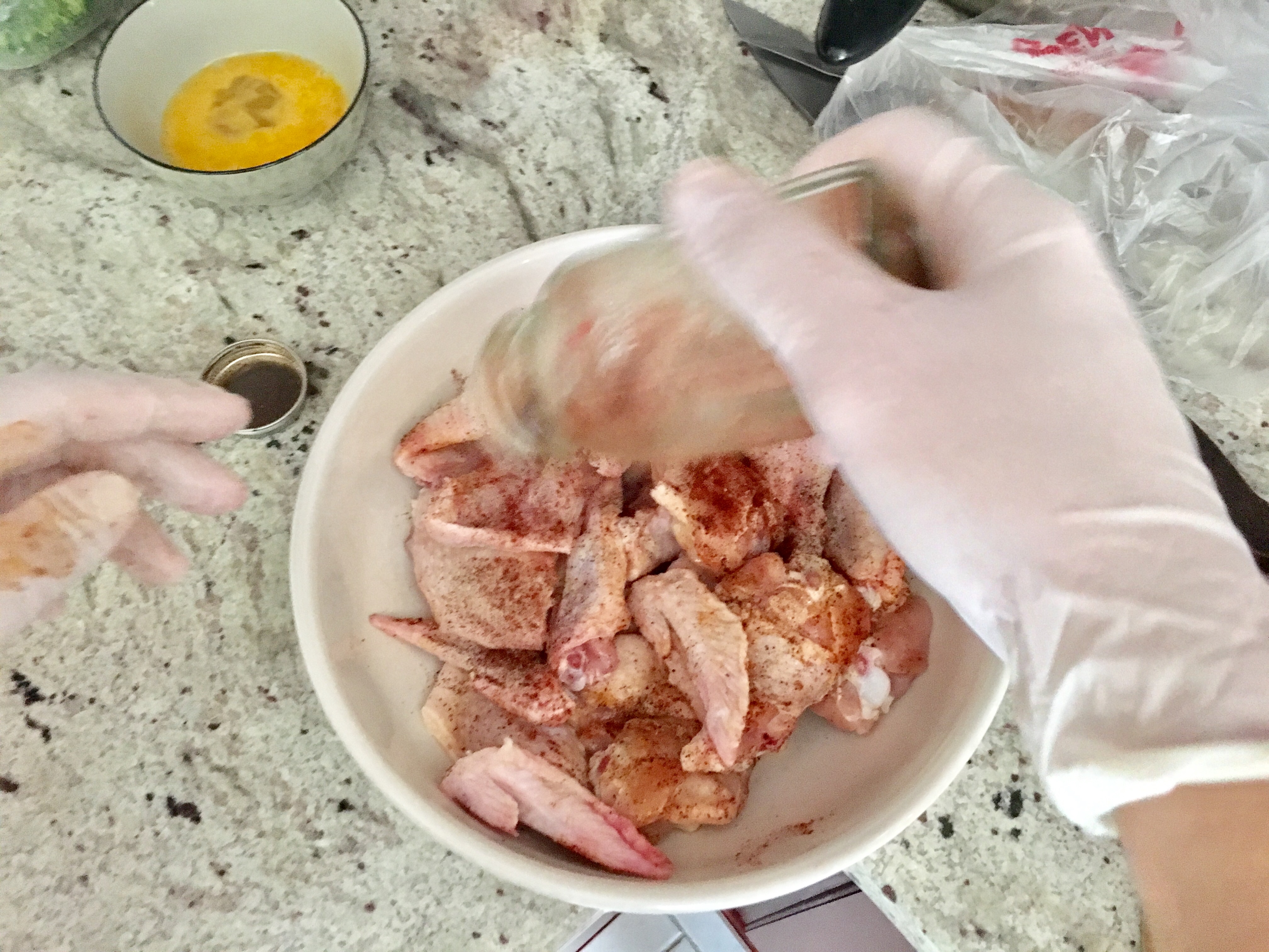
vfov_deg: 48.2
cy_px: 476
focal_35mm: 29
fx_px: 1063
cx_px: 634
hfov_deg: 61.7
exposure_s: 1/15
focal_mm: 4.15
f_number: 2.2
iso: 320
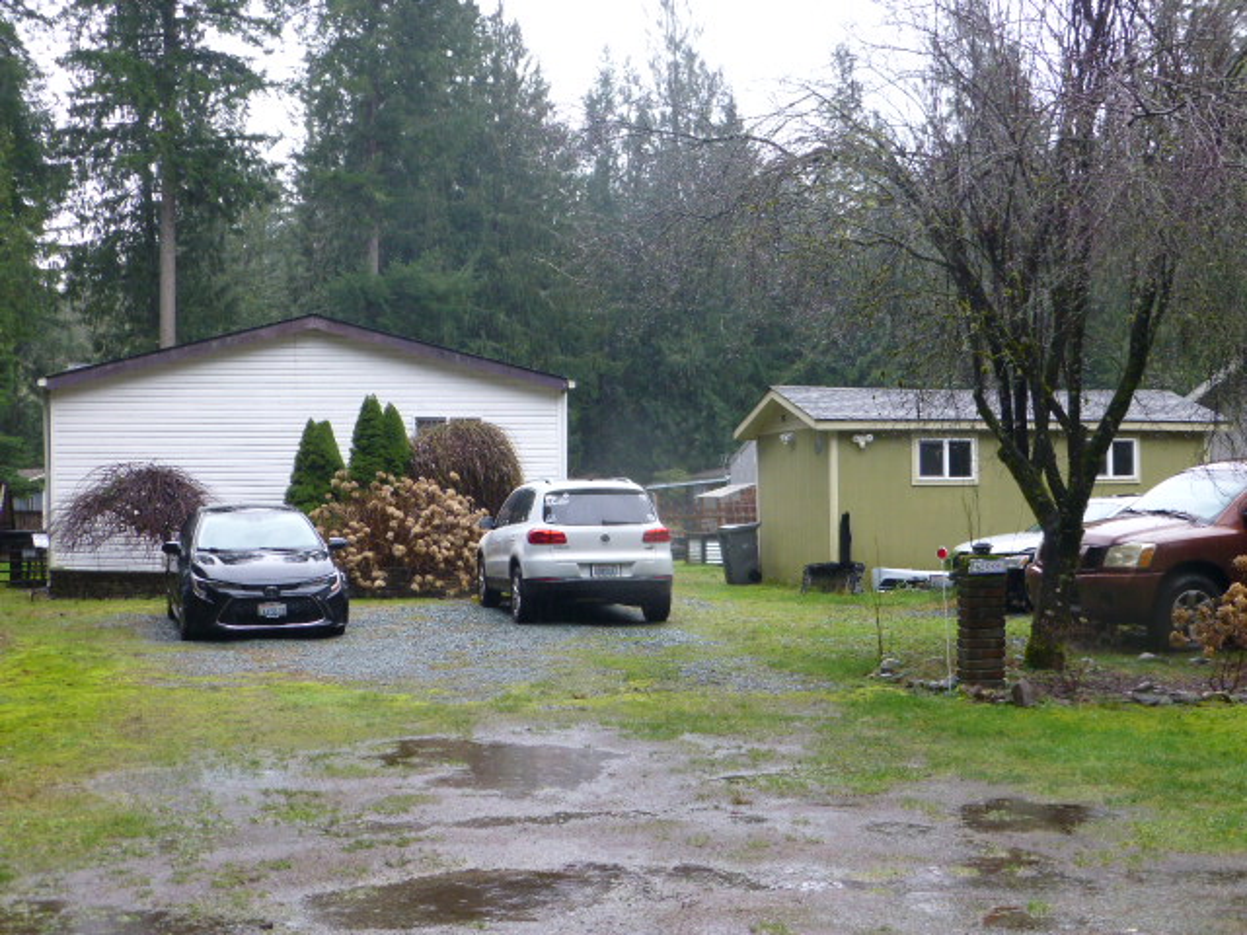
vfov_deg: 30.9
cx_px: 624
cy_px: 468
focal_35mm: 47
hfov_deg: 40.4
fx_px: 1693
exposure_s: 1/60
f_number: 4.2
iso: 320
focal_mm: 8.5
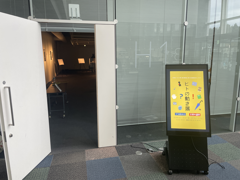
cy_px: 90
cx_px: 120
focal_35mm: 26
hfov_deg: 67.3
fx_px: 180
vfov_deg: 53.1
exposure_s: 1/100
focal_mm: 4.2
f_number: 1.6
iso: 100
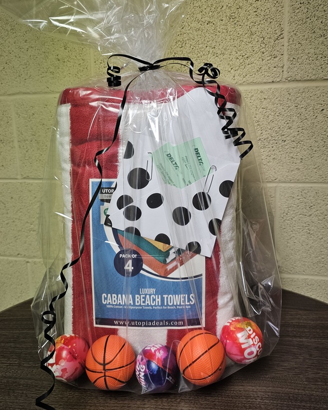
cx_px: 151
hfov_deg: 51.5
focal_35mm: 28
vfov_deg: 61.9
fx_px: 340
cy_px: 172
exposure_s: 1/120
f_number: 1.7
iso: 200
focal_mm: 6.3
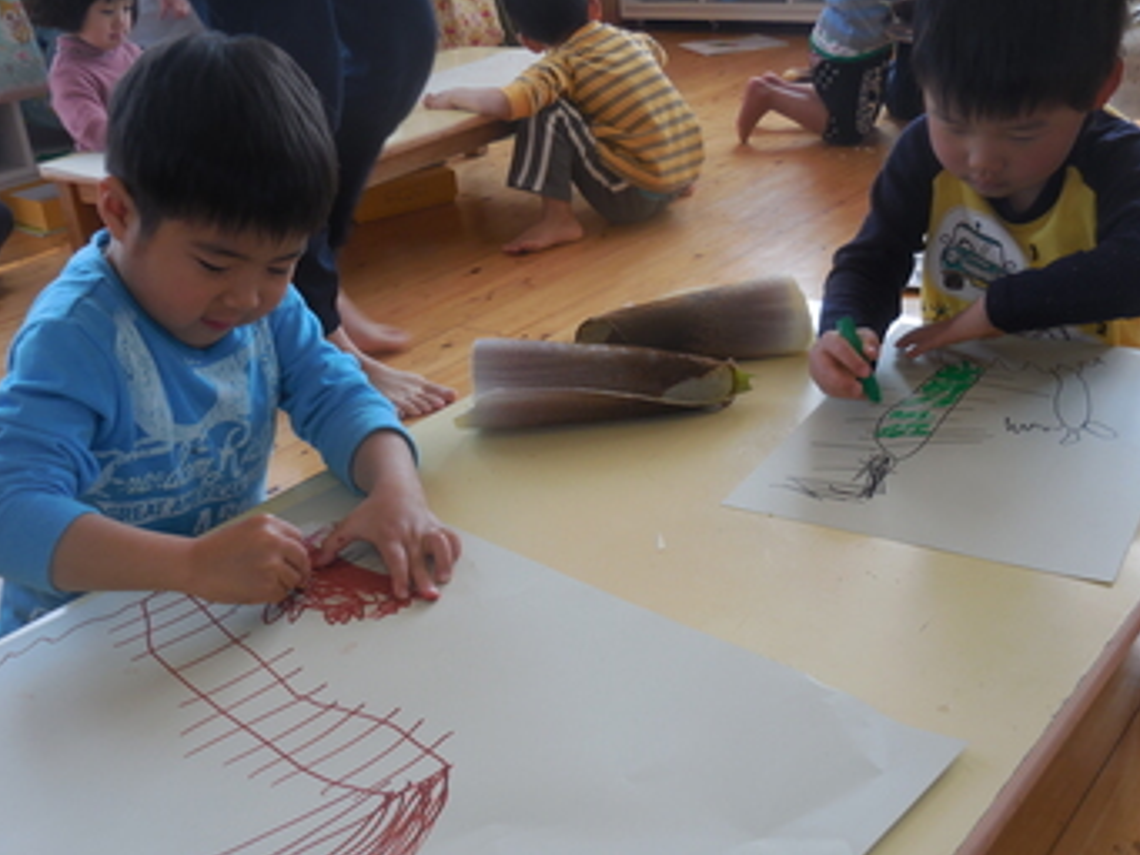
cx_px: 565
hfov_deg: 46.8
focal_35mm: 40
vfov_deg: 36.0
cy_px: 434
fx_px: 1318
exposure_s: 1/80
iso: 125
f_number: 3.9
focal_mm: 7
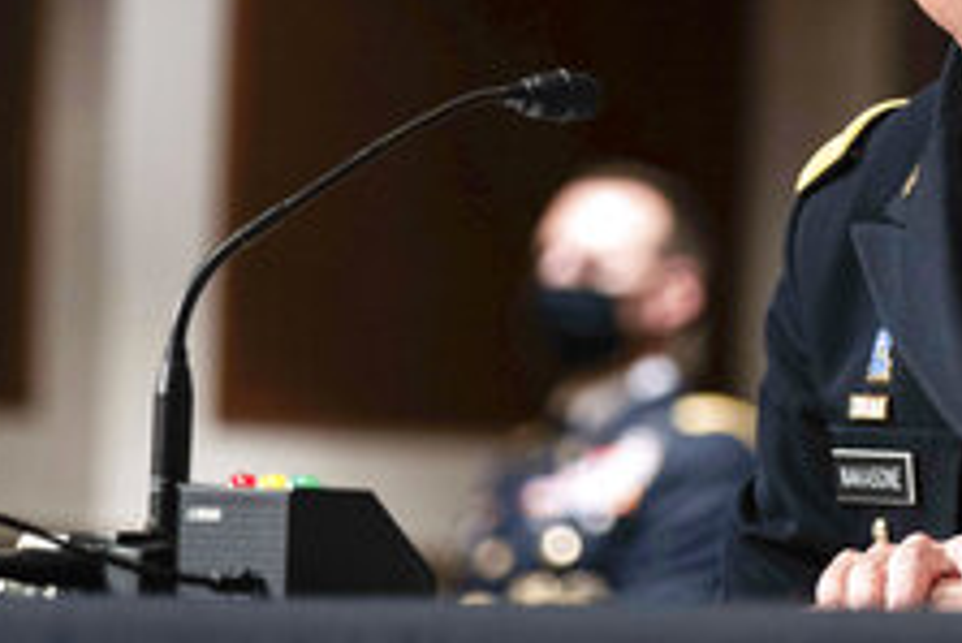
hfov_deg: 6.5
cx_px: 1044
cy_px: -32
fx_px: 8396
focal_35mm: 314
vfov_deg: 4.4
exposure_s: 1/160
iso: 2000
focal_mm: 137
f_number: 4
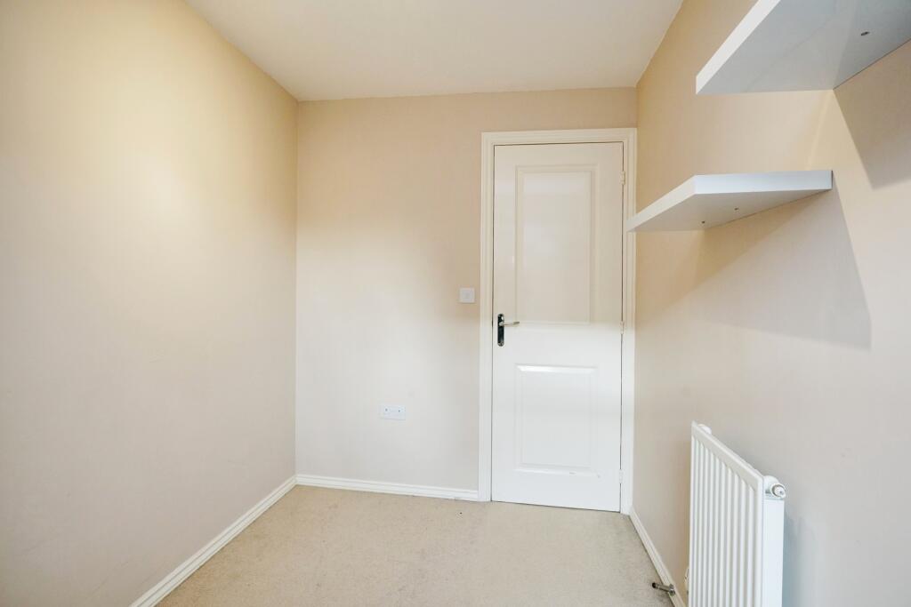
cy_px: 304
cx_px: 456
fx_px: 430
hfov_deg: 93.3
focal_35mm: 17
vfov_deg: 70.5
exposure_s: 1/80
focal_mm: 17
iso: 2000
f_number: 7.1
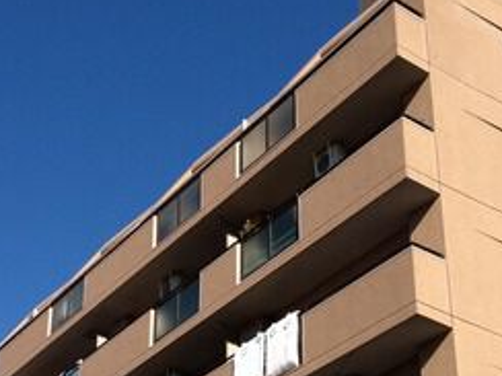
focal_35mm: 86
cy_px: 353
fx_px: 1247
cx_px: 173
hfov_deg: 22.7
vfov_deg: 16.9
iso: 50
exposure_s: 1/1416
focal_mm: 4.28
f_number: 2.4
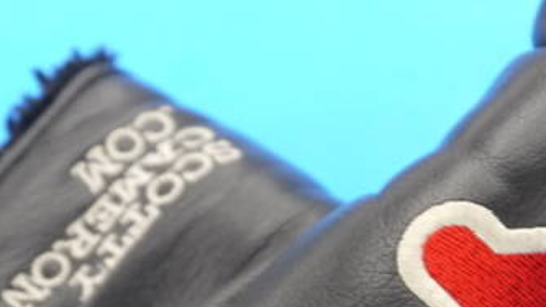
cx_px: 366
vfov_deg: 6.9
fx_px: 2547
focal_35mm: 176
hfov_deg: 12.2
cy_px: 248
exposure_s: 1/60
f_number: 5.6
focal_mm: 42
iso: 800
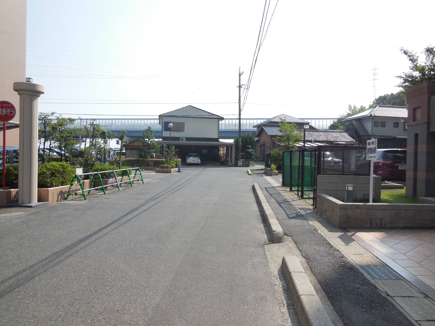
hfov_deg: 69.4
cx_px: 218
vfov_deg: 54.9
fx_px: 314
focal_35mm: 25
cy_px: 163
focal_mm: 4.5
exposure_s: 1/1250
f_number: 3.1
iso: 125
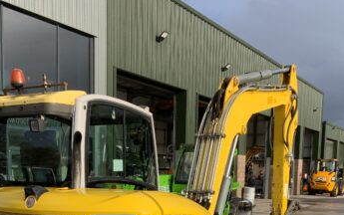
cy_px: 238
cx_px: 156
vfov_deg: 21.6
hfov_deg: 35.6
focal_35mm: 57
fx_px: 535
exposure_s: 1/1098
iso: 16
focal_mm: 3
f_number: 1.8
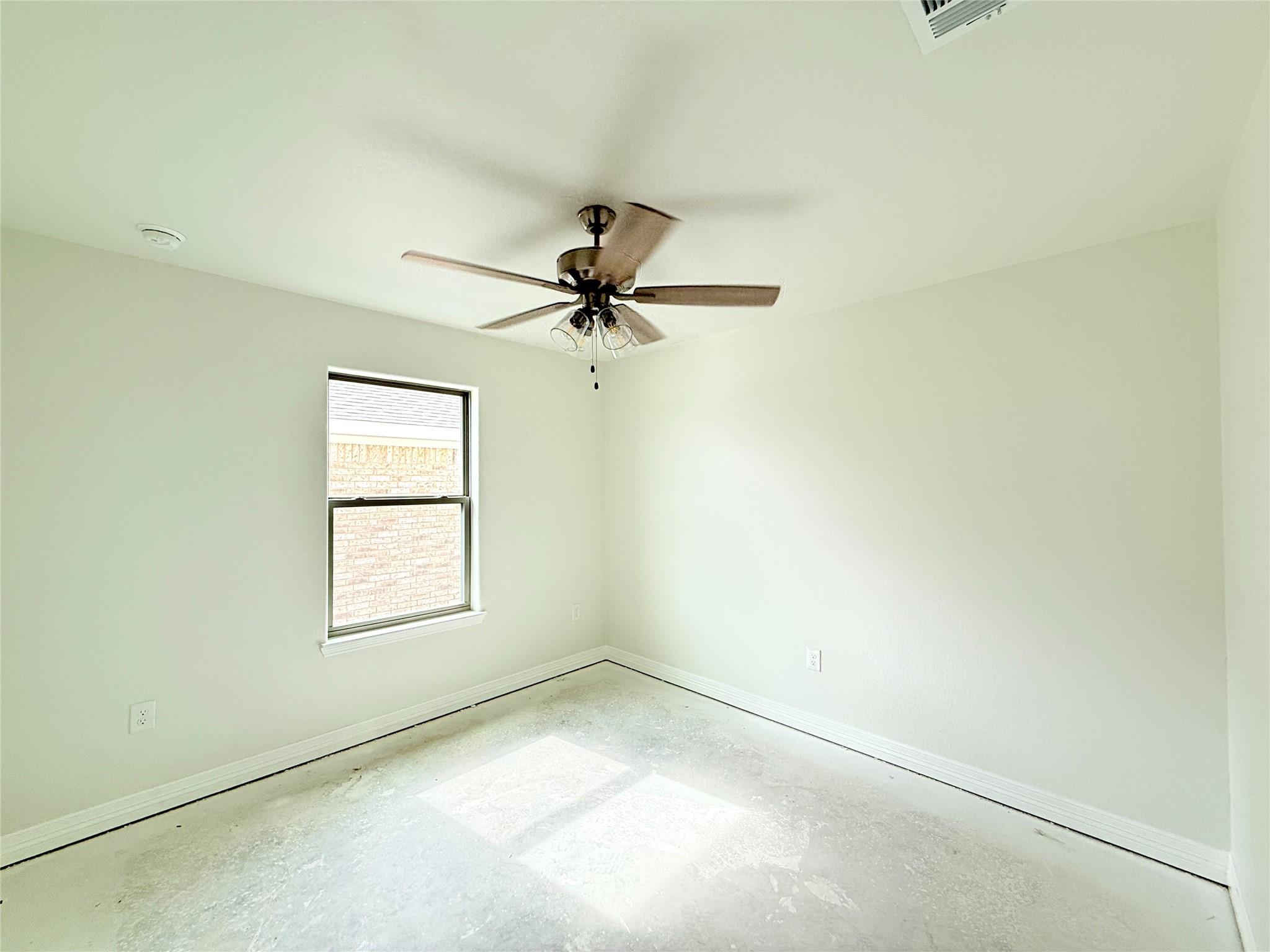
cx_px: 635
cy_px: 476
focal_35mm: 14
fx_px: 514
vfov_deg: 85.7
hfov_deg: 102.1
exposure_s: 1/99
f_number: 2.2
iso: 125
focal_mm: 2.22
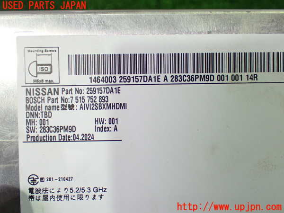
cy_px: 106
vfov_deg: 32.9
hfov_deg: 42.9
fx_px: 361
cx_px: 142
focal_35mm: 44
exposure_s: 1/80
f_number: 2.9
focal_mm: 7.84
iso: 800
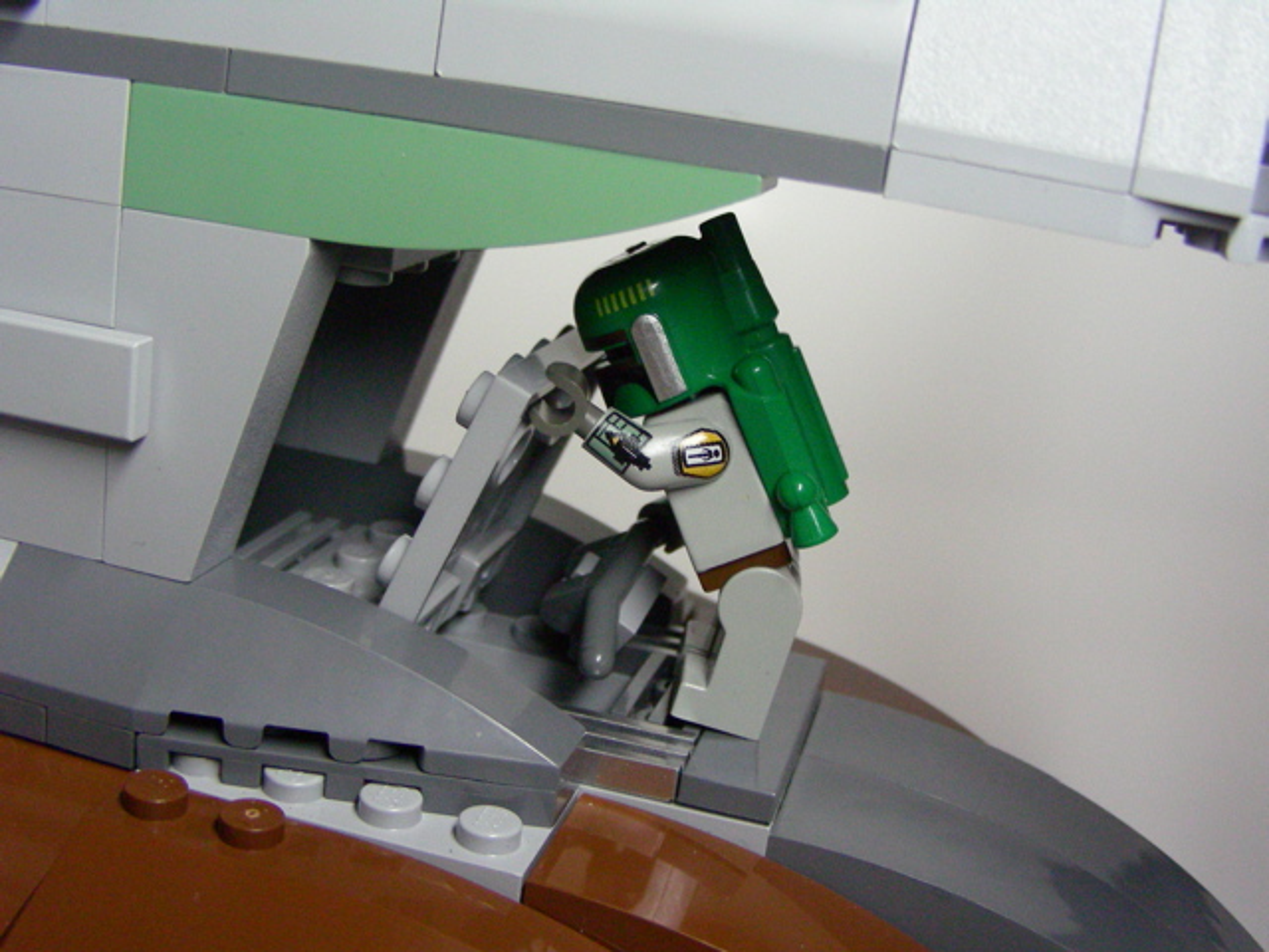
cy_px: 476
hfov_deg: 42.9
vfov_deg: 32.9
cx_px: 634
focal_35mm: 44
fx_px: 1613
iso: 400
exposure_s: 1/69
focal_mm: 7.4
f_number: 3.5
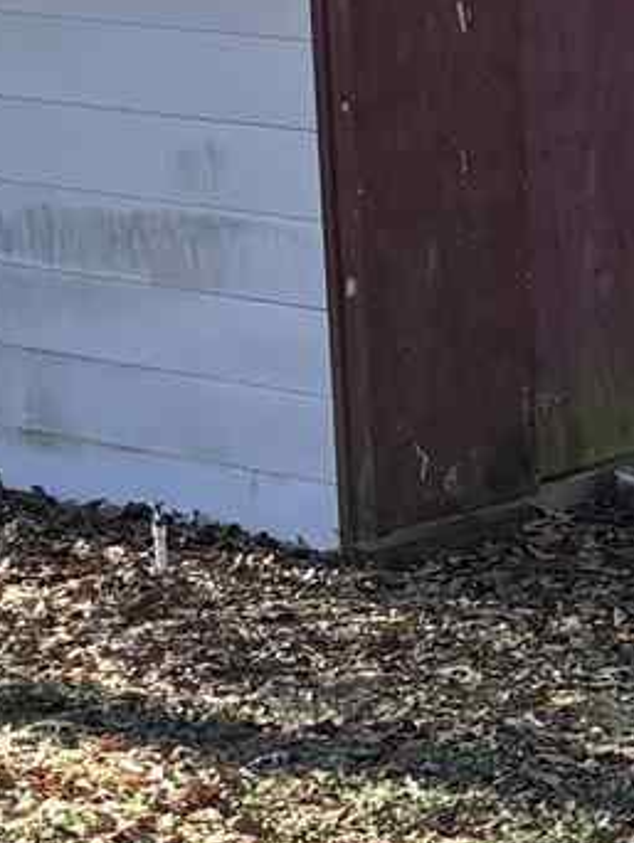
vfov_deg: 11.3
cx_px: 812
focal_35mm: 175
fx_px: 4268
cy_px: 564
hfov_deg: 8.4
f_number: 1.6
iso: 50
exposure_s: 1/498
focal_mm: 5.96
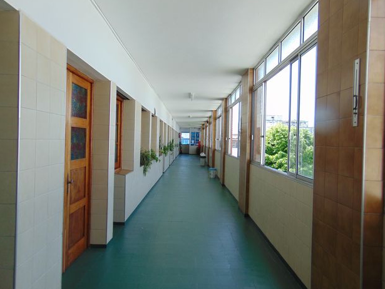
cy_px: 143
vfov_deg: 53.1
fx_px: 289
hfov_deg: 67.3
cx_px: 198
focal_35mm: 26
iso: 80
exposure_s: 1/250
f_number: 3
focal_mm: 4.5
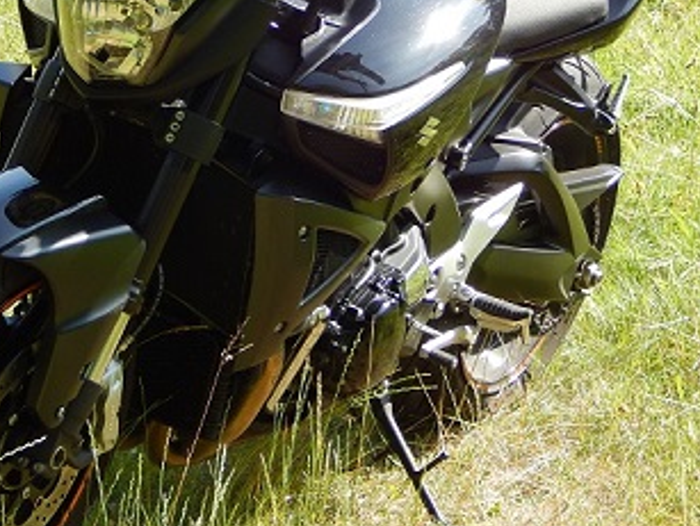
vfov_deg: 5.3
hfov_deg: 7.0
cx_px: 357
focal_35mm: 281
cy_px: 107
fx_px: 5689
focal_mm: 28.7
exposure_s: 1/160
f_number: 5.1
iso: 125
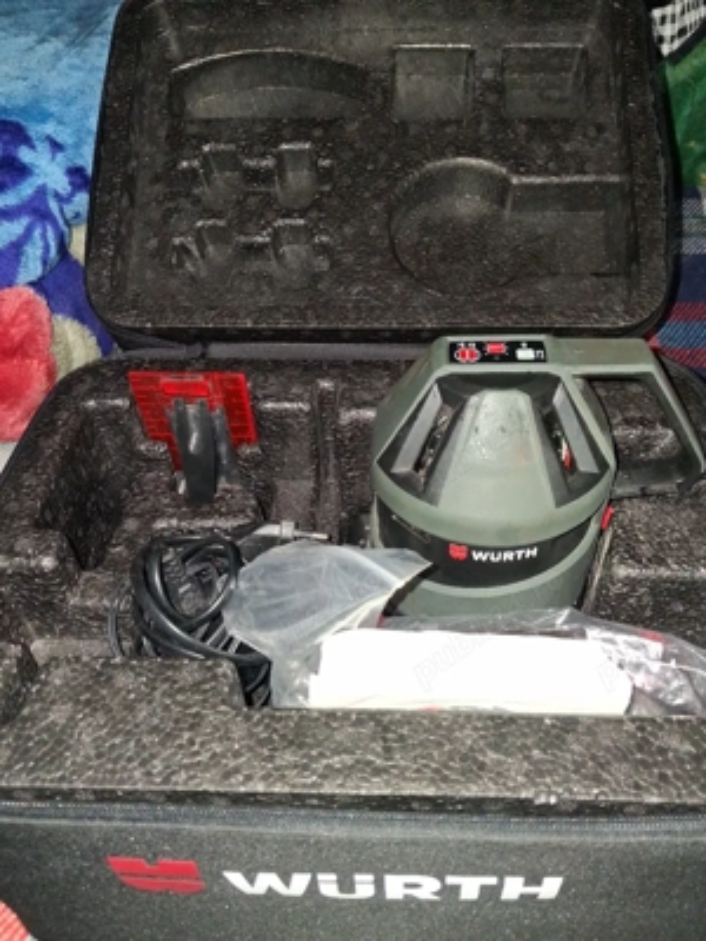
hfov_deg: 51.4
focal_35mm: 27
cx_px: 353
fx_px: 734
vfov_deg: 65.3
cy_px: 470
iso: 250
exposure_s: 1/50
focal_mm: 4
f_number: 1.8
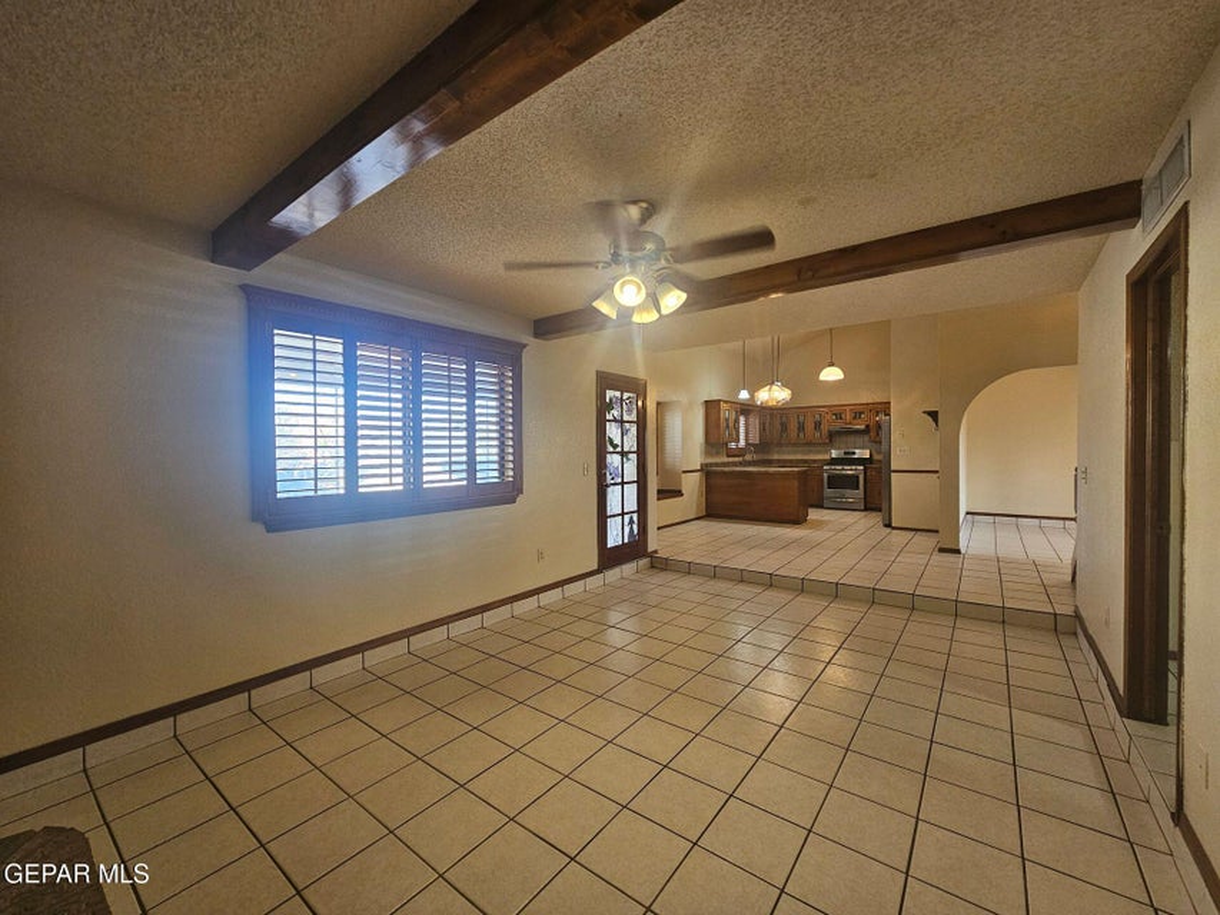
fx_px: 458
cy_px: 458
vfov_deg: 89.9
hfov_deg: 106.2
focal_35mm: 13
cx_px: 610
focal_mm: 2.2
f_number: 2.2
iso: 160
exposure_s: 1/60
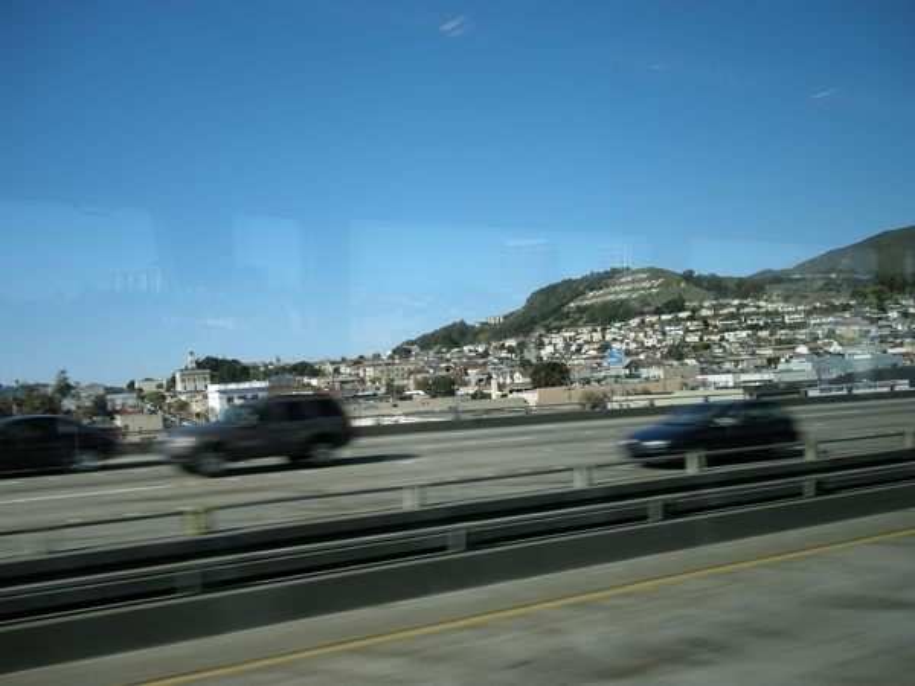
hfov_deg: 50.1
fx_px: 978
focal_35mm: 37
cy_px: 343
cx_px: 458
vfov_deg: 38.7
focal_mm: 7.9
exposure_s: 1/120
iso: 64
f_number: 2.8
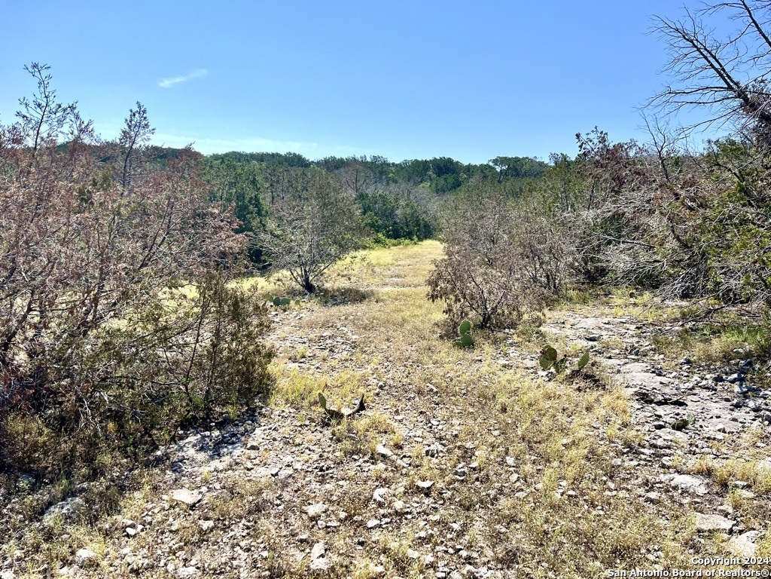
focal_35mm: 26
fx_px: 579
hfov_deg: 67.3
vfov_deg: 53.1
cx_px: 386
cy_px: 290
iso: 50
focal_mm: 5.1
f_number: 1.6
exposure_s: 1/3876
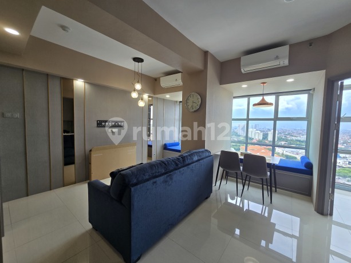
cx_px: 176
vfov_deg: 89.9
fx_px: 132
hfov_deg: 106.2
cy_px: 132
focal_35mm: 13
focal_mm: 2.2
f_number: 2.2
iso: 50
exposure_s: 1/179
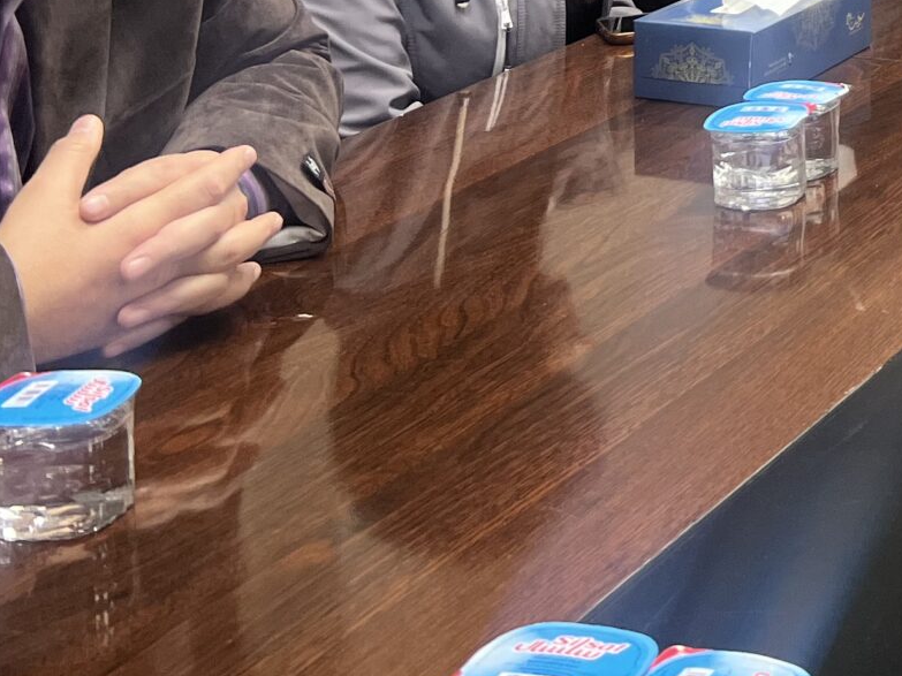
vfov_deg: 16.3
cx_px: 1267
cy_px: -236
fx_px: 2215
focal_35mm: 85
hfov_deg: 20.4
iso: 100
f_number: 1.5
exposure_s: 1/100
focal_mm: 5.7
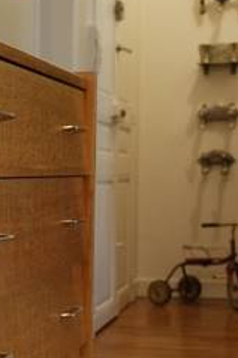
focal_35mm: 106
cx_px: -112
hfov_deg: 12.3
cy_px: 291
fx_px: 1053
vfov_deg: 19.1
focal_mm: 22
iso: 1600
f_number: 3.5
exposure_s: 1/40
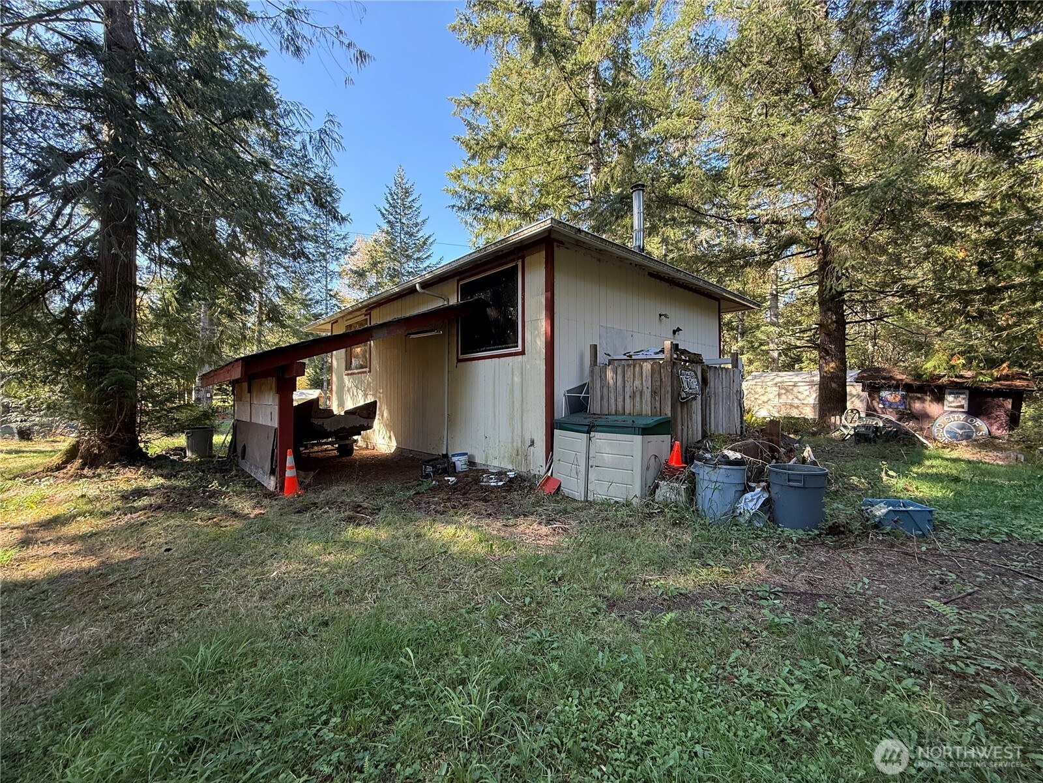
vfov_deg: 85.7
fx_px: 422
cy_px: 392
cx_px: 522
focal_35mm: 14
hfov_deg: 102.1
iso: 80
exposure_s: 1/99
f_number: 2.2
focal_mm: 2.22
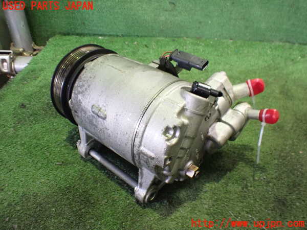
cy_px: 115
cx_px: 154
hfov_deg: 60.0
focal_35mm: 30
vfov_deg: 46.8
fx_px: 266
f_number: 2.3
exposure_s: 1/30
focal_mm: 5.4
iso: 800
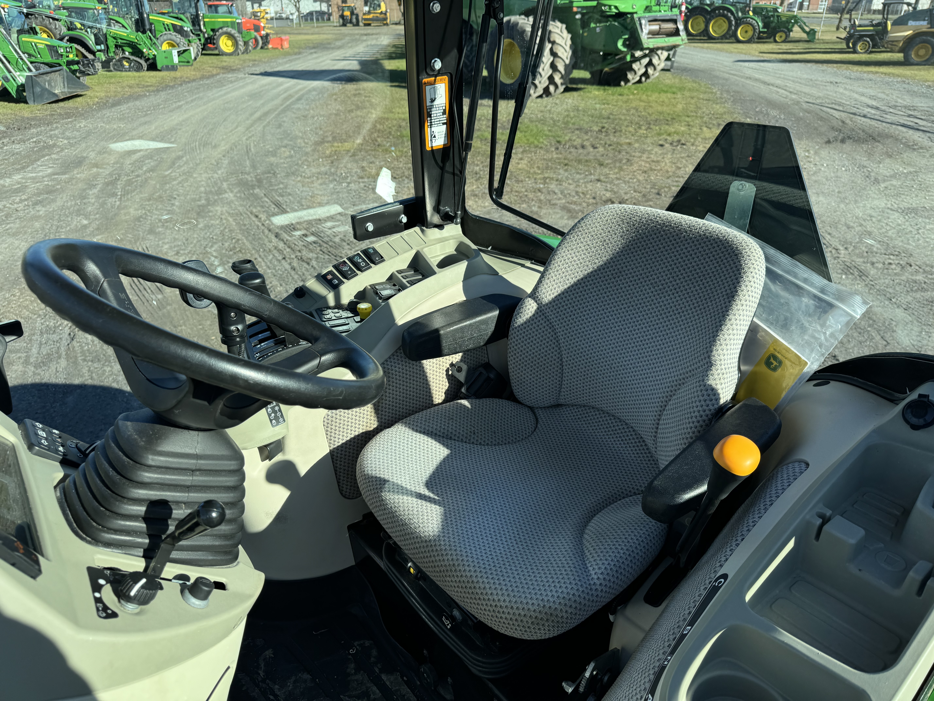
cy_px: 350
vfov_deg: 56.8
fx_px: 648
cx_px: 467
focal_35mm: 24
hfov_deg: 71.6
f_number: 1.78
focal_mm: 6.76
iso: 80
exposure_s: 1/1524
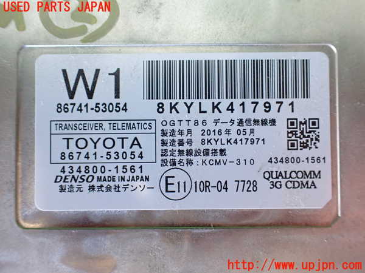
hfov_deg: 60.0
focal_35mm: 30
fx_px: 316
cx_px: 182
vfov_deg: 46.8
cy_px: 136
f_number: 2.3
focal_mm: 5.4
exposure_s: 1/80
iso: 800
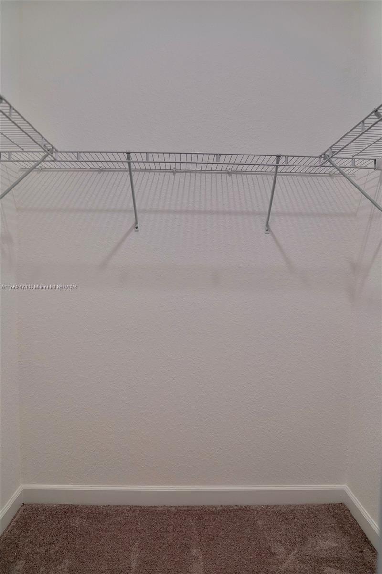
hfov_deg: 53.1
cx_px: 191
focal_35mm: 24
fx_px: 382
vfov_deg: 73.7
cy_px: 287
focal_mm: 24
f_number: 2.8
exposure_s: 1/160
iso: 1000
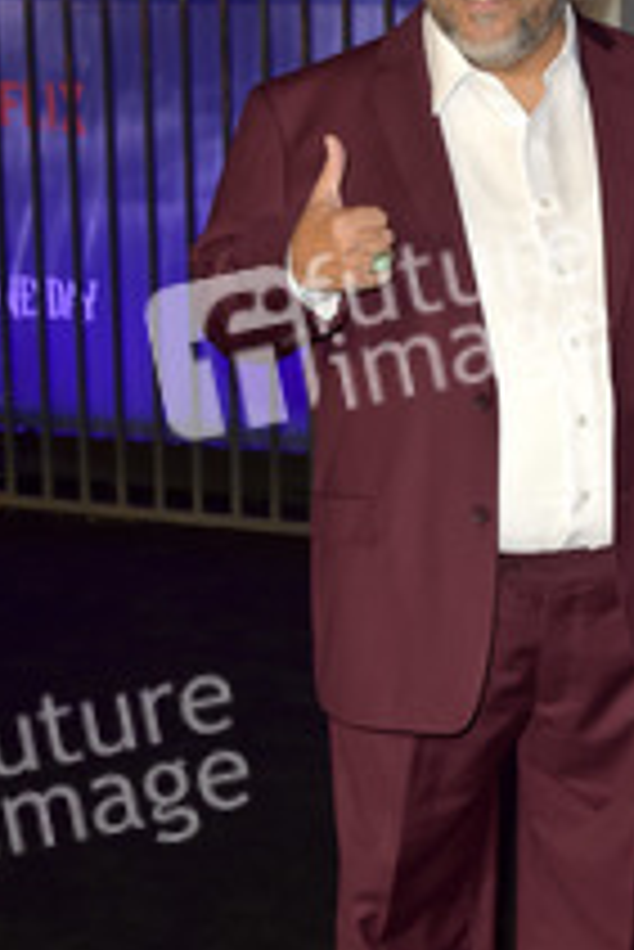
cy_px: 558
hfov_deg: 14.3
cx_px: 510
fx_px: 2505
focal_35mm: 95
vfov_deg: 21.4
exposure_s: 1/250
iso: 640
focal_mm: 50
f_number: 6.3
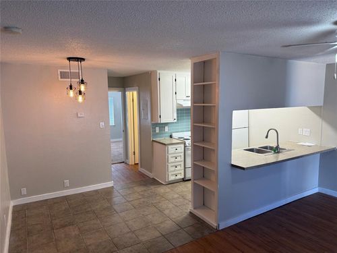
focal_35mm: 24
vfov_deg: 56.8
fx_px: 234
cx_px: 168
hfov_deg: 71.6
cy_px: 126
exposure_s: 1/120
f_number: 1.78
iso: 160
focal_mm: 6.76
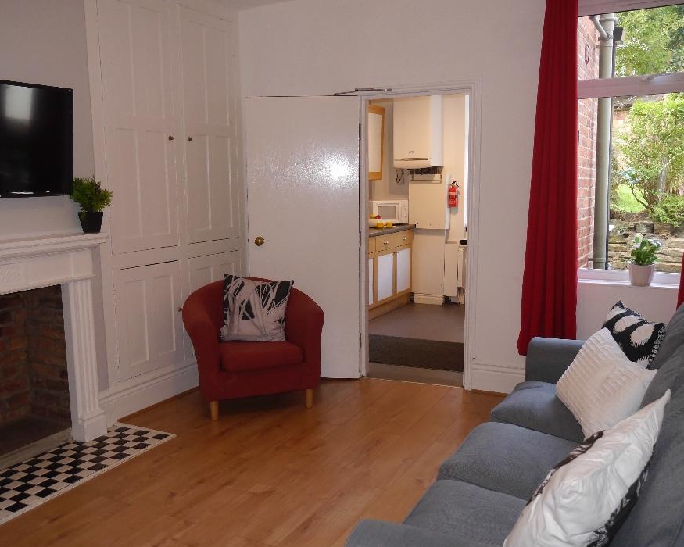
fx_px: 648
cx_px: 326
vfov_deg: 45.8
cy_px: 277
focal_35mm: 32
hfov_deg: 55.6
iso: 800
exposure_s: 1/125
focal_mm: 14
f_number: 3.5
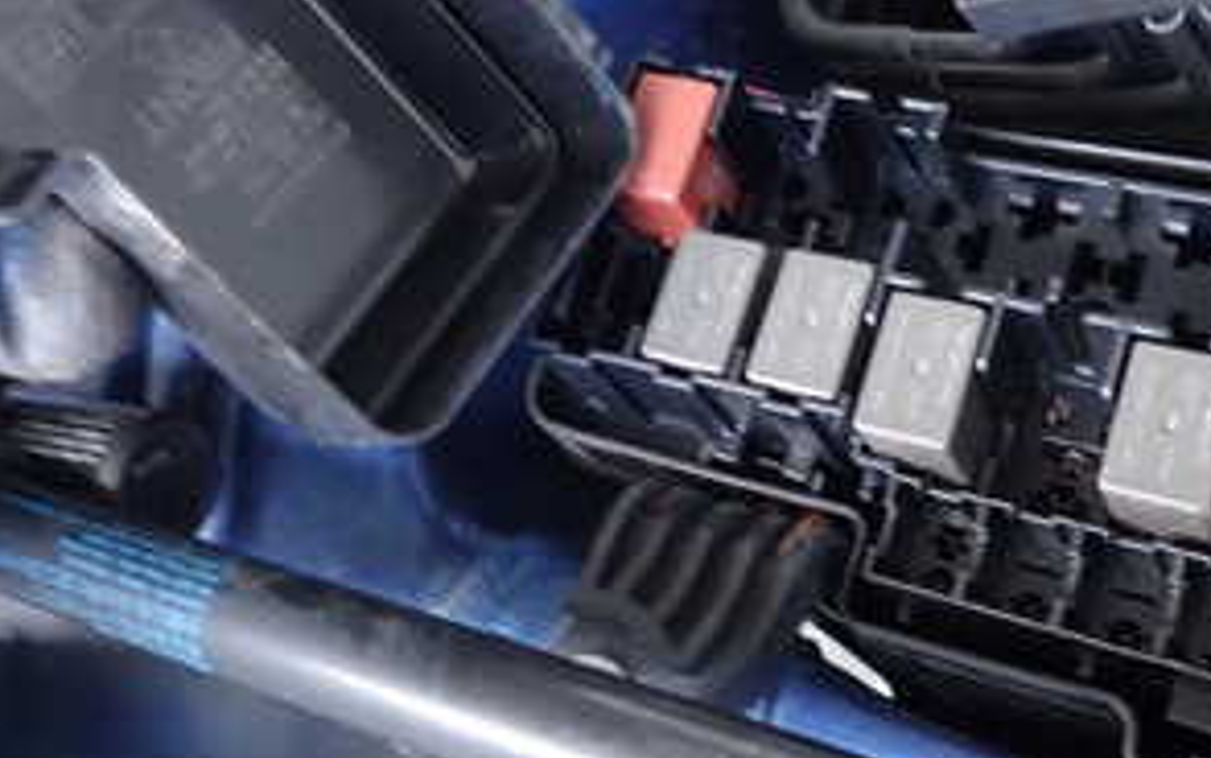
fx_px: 1783
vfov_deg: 23.6
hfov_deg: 37.5
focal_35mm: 54
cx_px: 630
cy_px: 132
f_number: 2
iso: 200
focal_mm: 4.5
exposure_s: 1/30
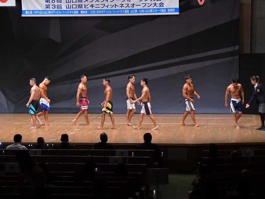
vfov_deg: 15.6
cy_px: 100
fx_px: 728
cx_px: 119
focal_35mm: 95
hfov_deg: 20.6
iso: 6400
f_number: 5.6
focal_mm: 58
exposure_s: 1/400
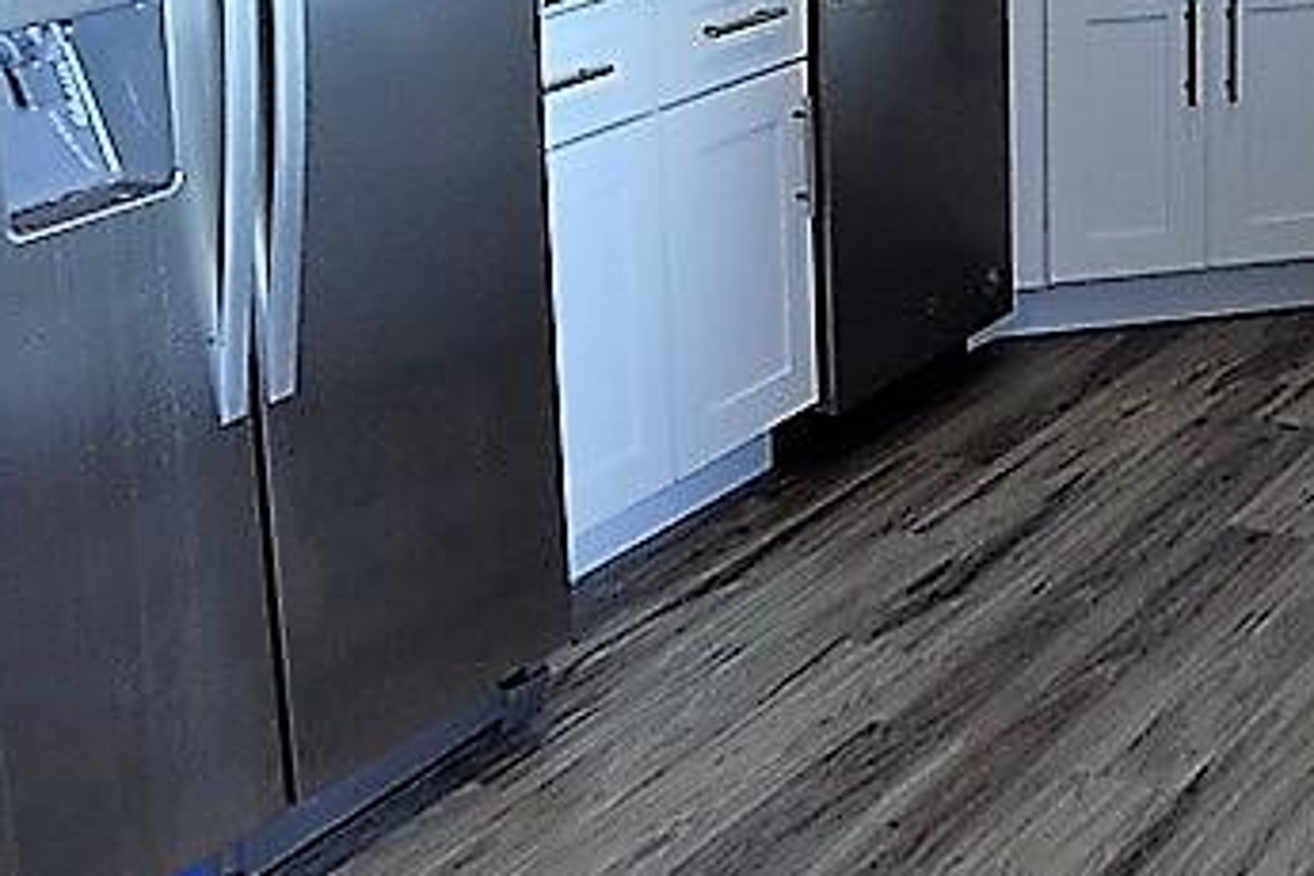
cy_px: -238
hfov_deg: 22.6
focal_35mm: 89
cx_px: 994
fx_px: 3248
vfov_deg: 14.7
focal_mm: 20
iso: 400
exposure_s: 1/60
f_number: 4
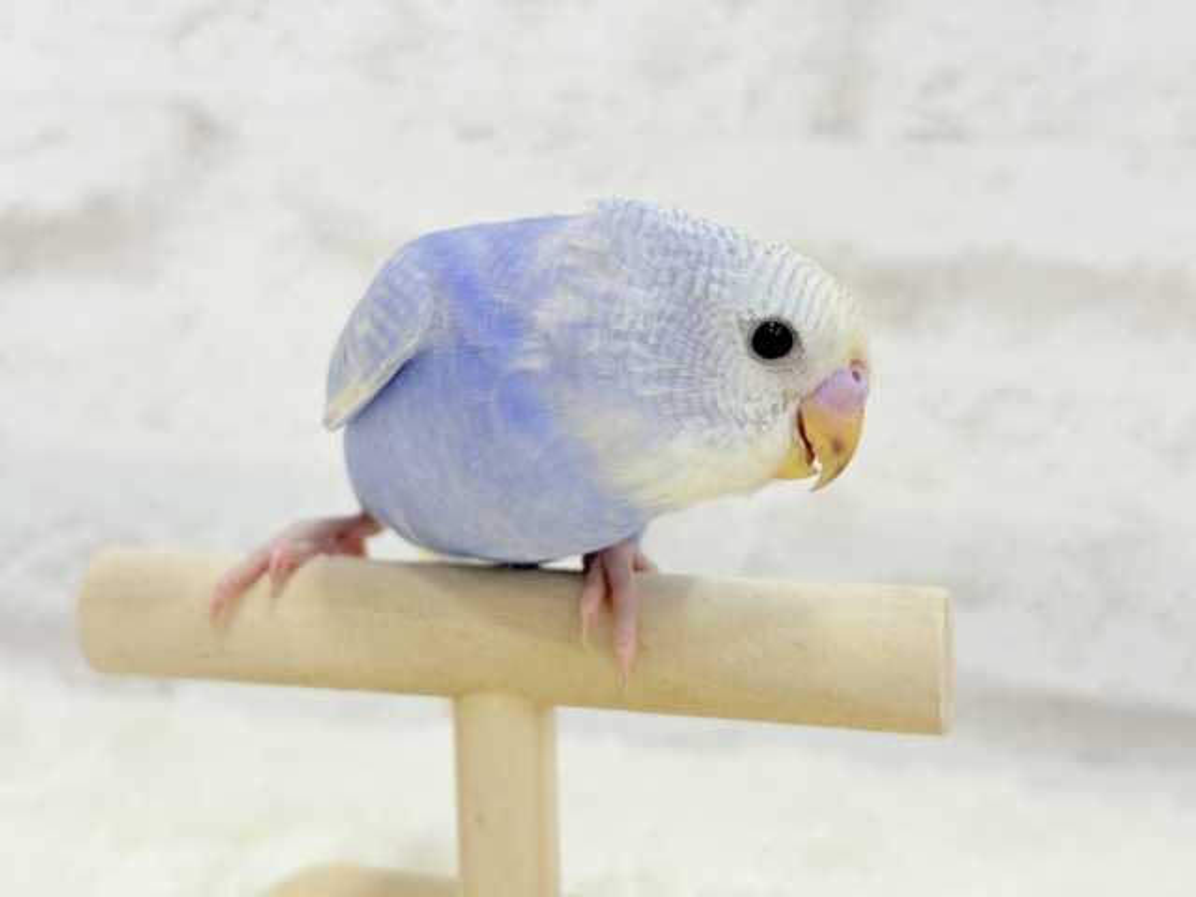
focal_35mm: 52
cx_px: 598
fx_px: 1797
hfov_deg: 36.8
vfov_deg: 28.0
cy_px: 448
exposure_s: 1/50
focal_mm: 5.96
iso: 40
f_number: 1.6
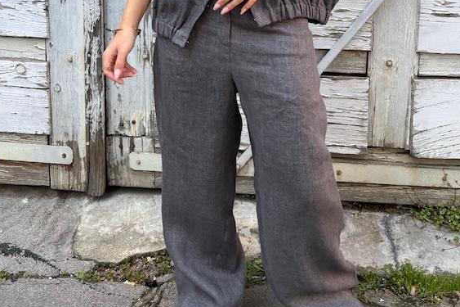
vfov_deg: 27.1
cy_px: 4
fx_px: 600
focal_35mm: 47
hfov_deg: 41.8
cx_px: 266
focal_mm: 5.96
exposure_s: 1/207
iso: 40
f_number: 1.6
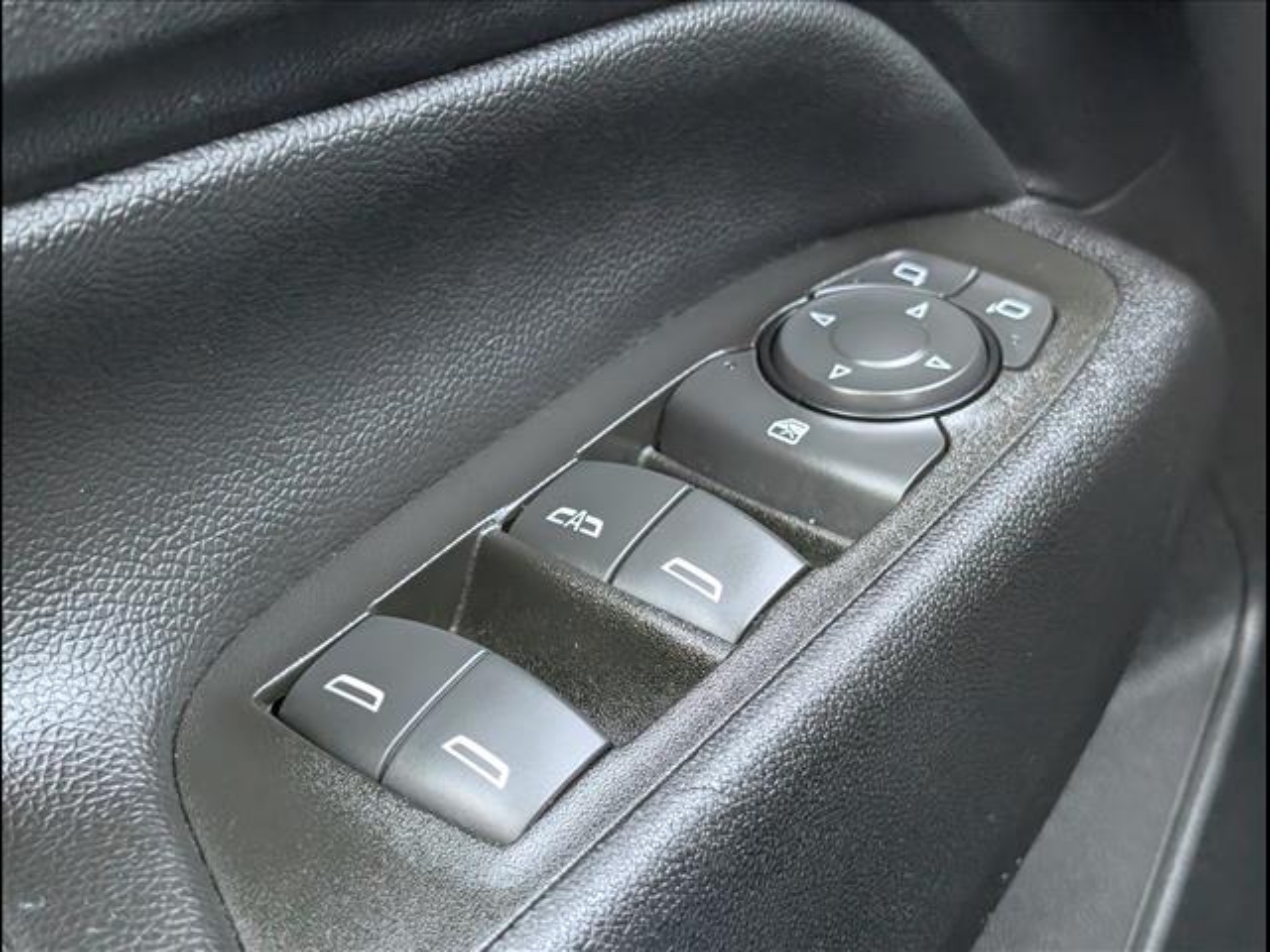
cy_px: 476
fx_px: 1798
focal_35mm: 49
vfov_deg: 29.7
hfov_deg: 38.9
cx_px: 635
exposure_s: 1/118
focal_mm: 6.9
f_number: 1.68
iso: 1091
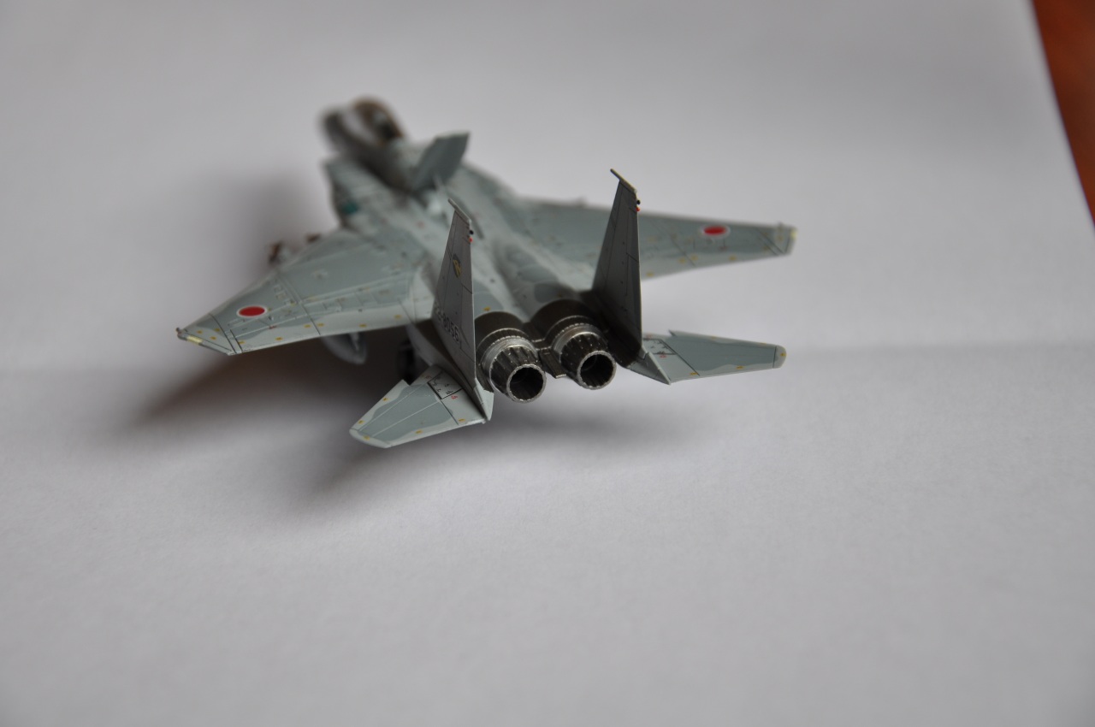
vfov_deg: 13.0
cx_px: 548
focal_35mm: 105
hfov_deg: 19.5
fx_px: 3190
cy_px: 364
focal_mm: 70
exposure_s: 1/160
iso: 200
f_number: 6.3
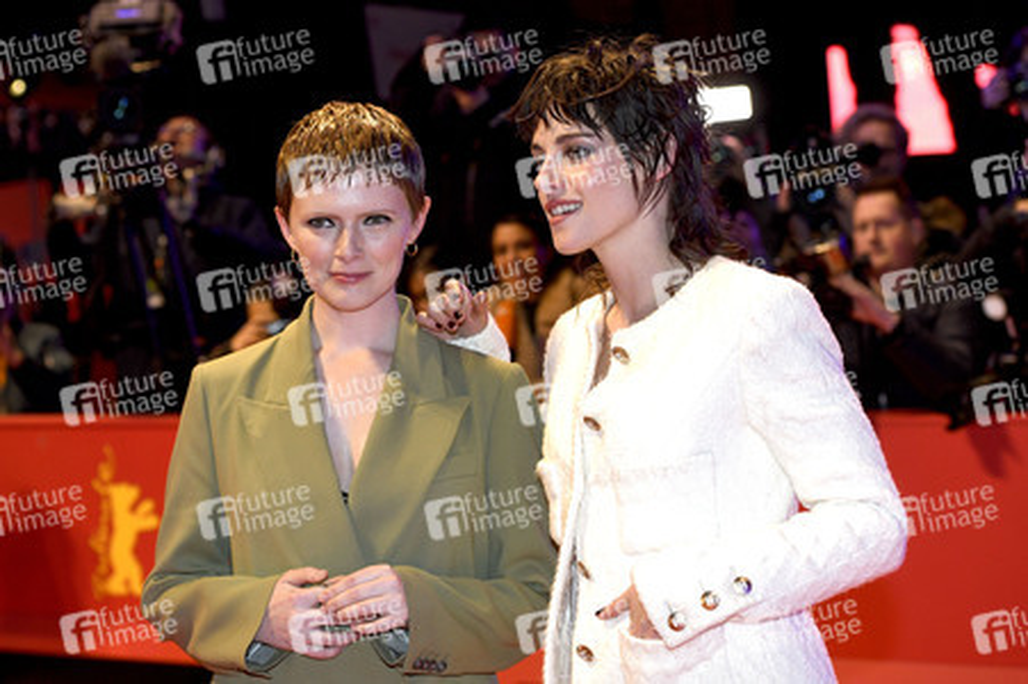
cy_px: 342
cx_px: 514
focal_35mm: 70
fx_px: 1997
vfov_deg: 19.4
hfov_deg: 28.9
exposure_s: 1/250
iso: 800
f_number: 5
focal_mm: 70
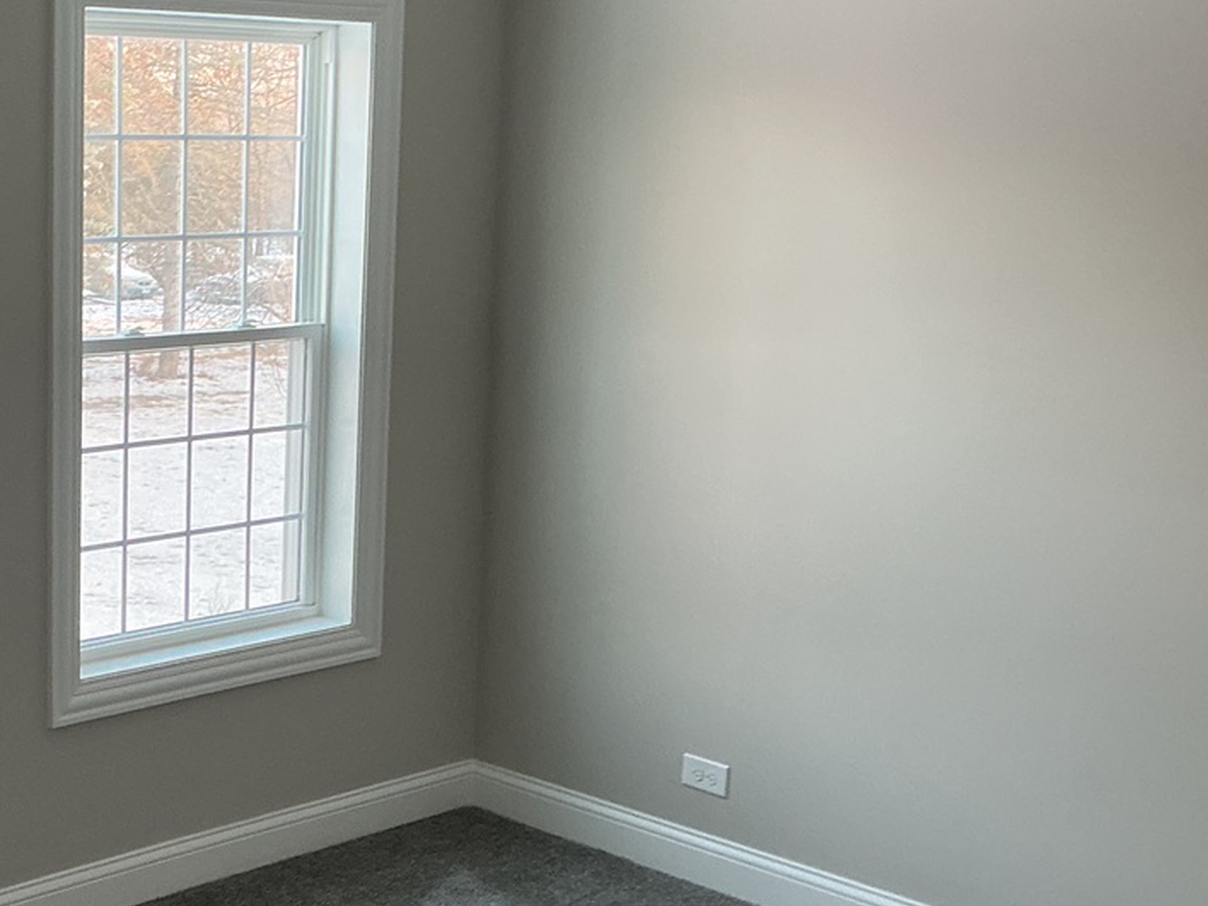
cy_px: 493
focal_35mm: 59
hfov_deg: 31.1
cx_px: 107
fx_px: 2059
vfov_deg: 24.8
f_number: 1.8
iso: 100
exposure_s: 1/50
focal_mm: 3
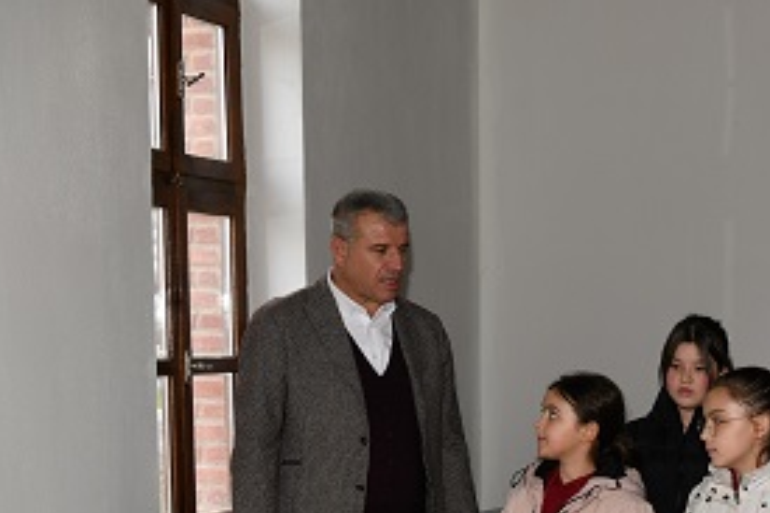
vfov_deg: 16.2
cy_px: 489
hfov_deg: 23.5
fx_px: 1774
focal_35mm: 83
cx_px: 762
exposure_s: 1/60
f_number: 5
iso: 250
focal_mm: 38
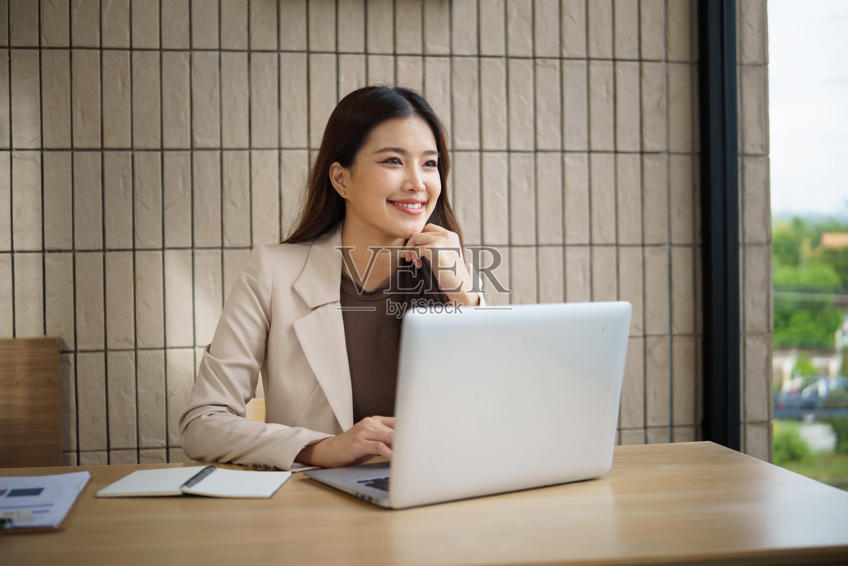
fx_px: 954
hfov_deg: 47.9
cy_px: 283
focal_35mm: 40
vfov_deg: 33.0
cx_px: 424
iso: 100
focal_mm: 27
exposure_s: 1/1000
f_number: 1.2
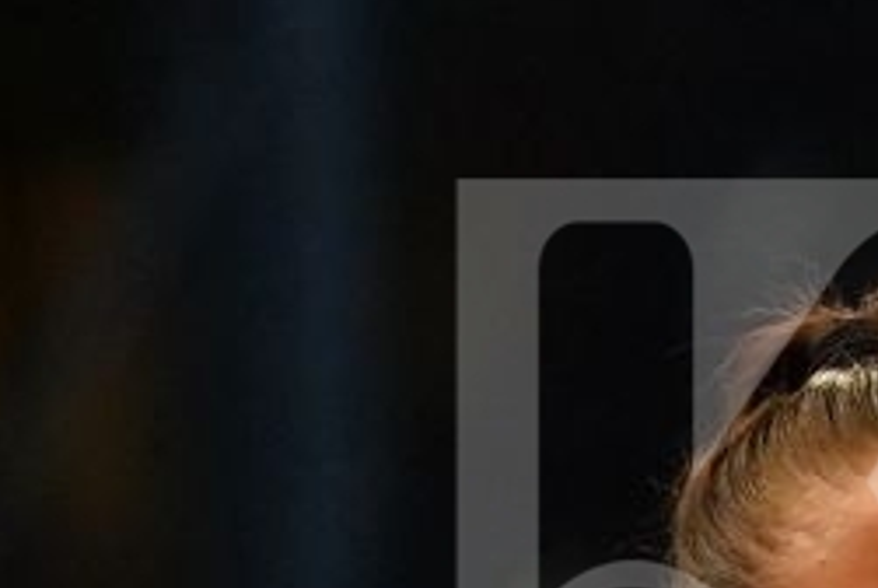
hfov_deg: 1.8
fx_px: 27811
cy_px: 1736
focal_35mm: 1139
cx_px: 784
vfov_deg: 1.2
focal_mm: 106
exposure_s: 1/1000
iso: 3200
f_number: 2.8
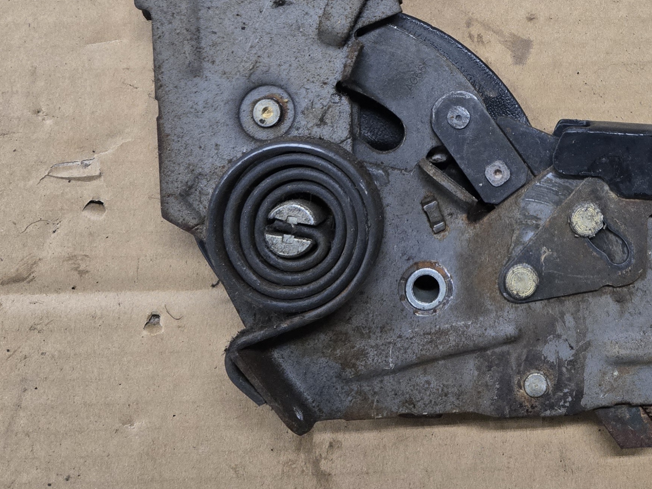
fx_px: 998
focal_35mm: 53
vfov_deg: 25.4
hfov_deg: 35.0
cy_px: -55
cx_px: 526
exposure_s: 1/120
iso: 640
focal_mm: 5.4
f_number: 1.8
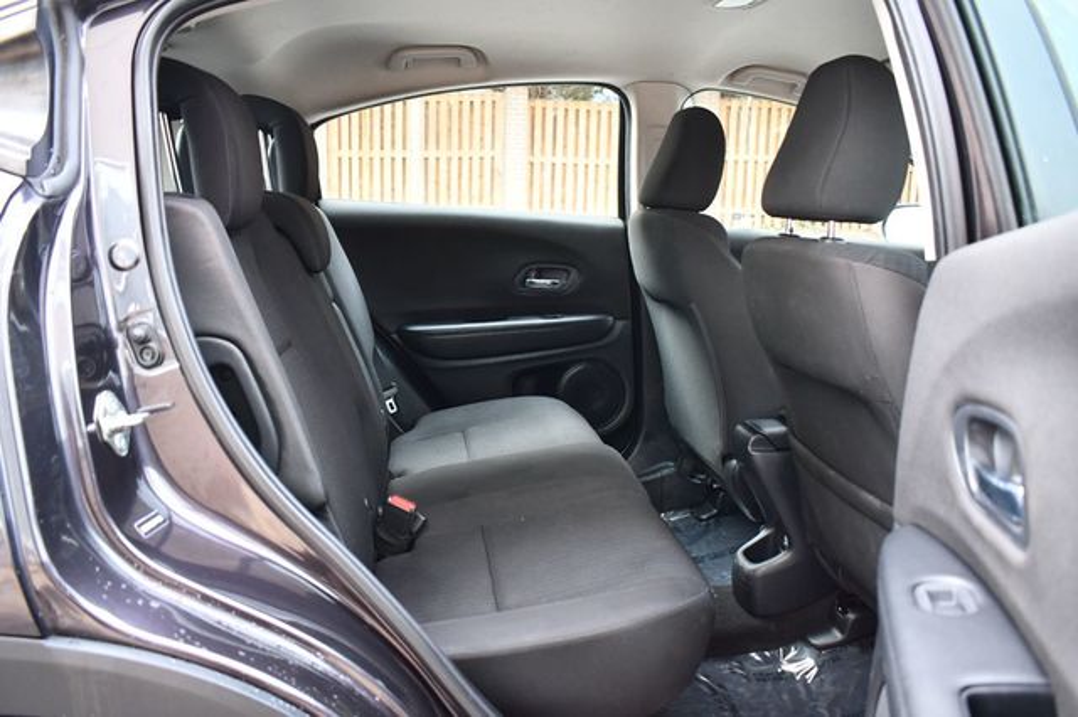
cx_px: 539
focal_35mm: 27
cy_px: 358
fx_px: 808
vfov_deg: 47.9
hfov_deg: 67.4
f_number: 3.5
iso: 1400
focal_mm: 18
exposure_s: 1/125
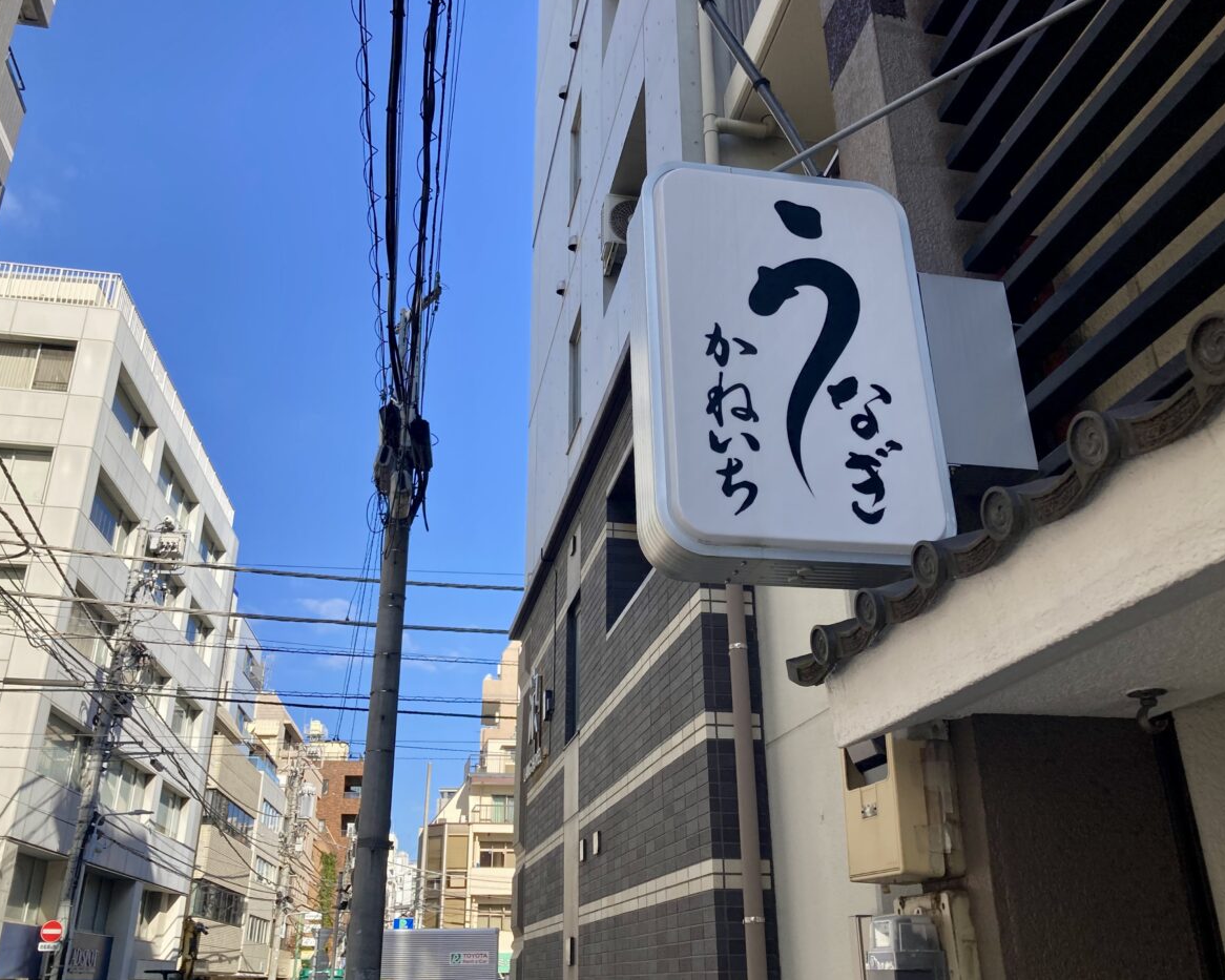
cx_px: 615
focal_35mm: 30
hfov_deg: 58.8
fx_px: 1088
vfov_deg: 48.5
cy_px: 496
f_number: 1.8
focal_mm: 3.99
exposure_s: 1/1091
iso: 20
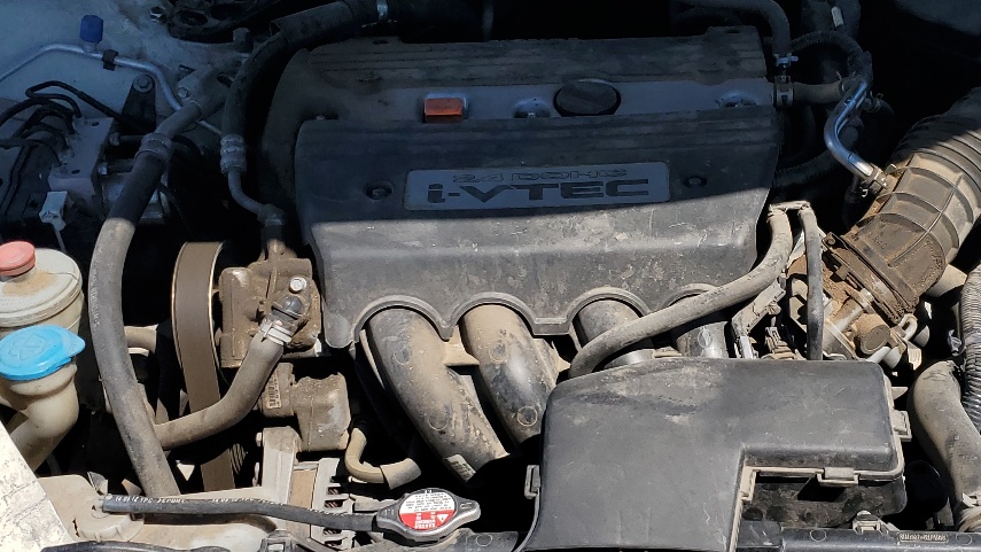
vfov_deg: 22.6
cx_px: 662
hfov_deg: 38.7
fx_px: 1379
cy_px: 321
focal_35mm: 53
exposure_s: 1/3333
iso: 50
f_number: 1.5
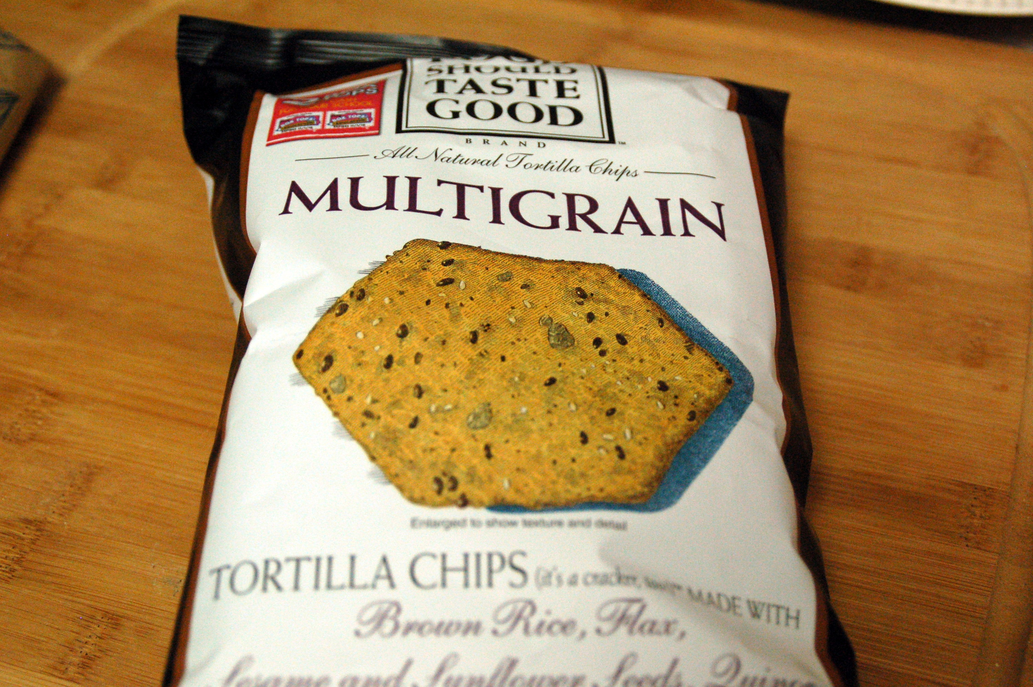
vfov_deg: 25.7
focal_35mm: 52
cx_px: 516
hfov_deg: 37.9
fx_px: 1505
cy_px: 344
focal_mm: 35
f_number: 4.5
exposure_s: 1/125
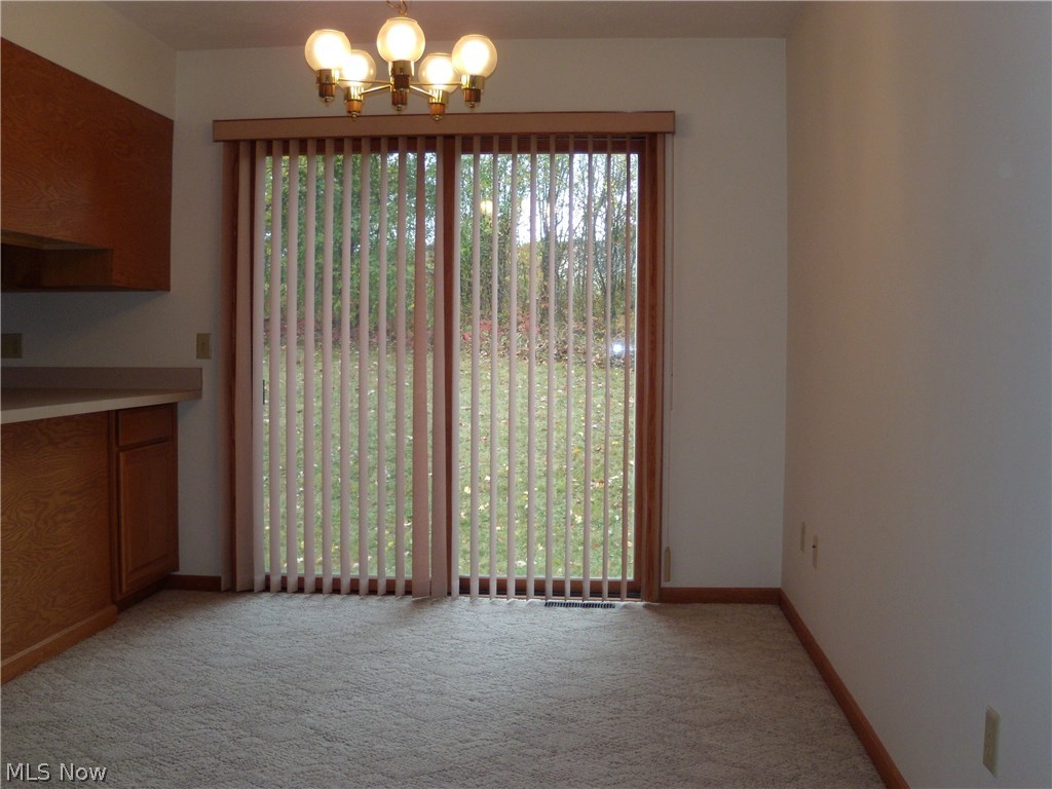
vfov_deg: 39.7
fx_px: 1094
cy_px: 394
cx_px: 526
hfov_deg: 51.4
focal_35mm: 36
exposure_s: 1/60
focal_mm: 6.4
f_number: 3.6
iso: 160
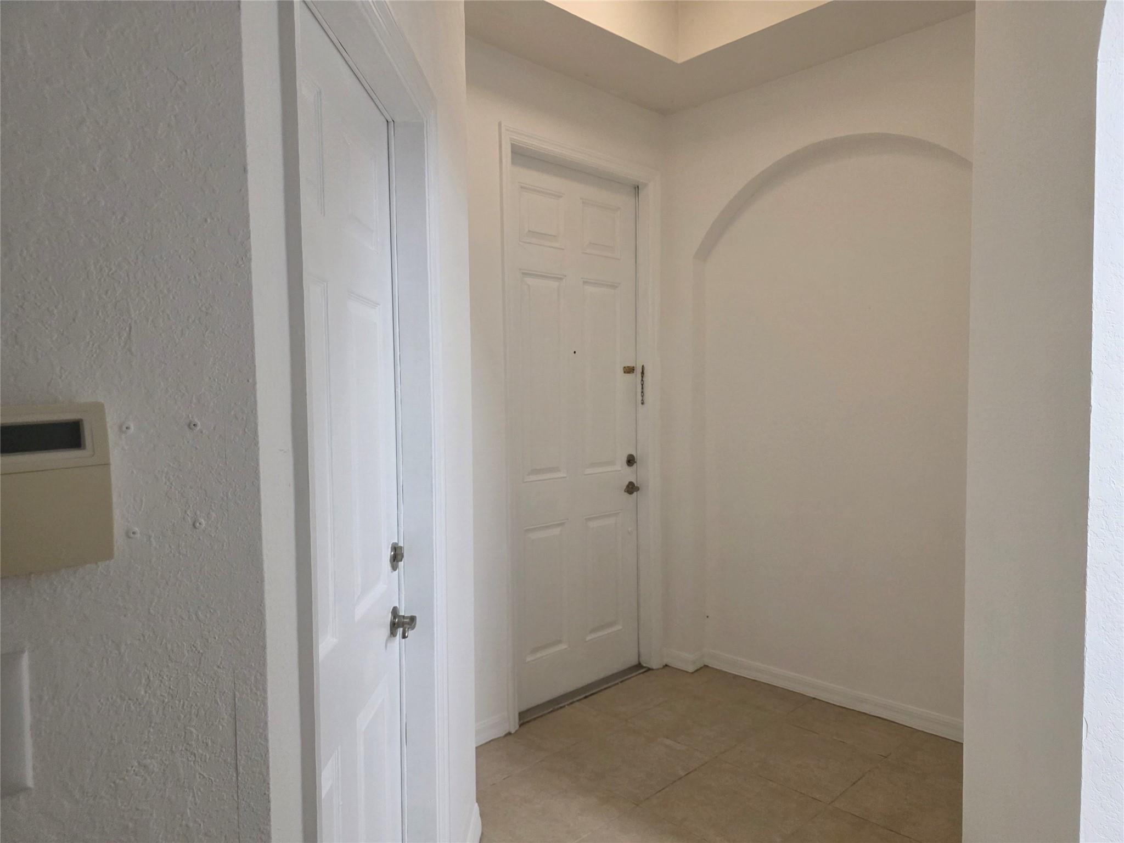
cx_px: 562
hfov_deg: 73.9
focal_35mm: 23
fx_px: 747
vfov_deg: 58.9
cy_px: 422
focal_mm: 6.3
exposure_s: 1/120
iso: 500
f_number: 1.7
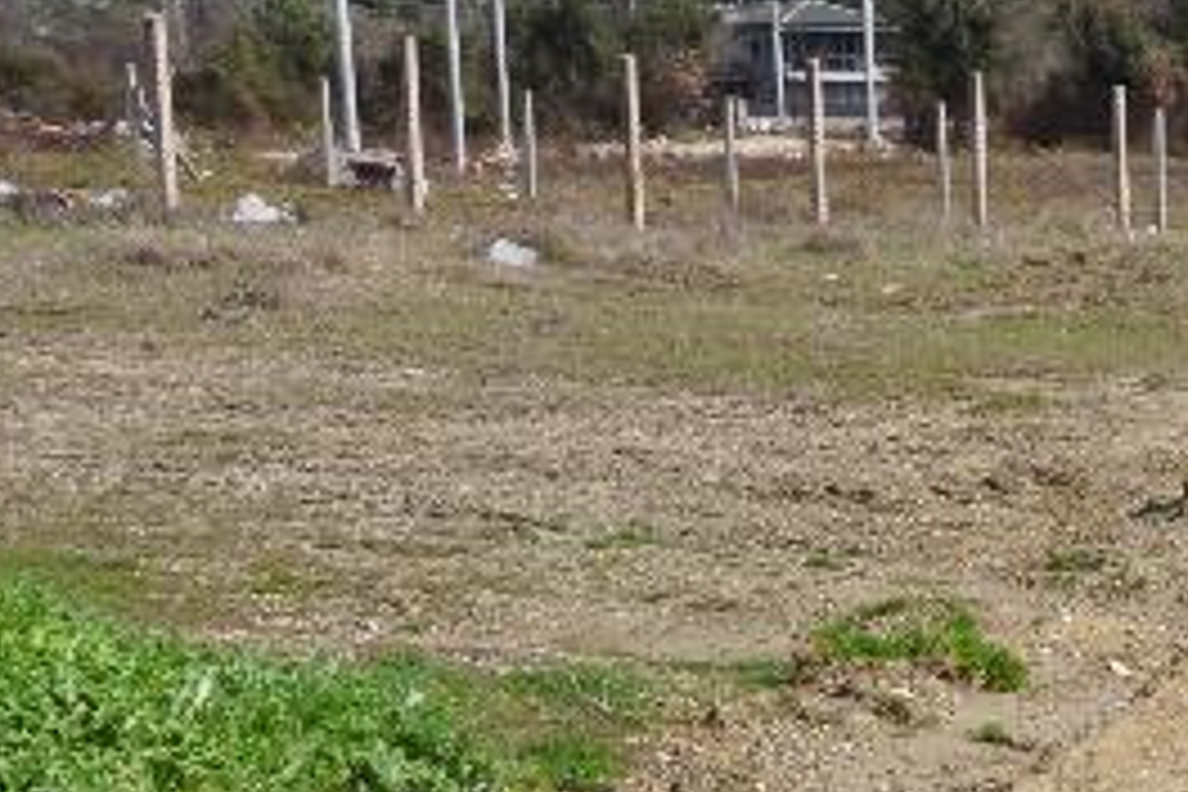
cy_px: 1035
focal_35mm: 136
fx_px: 4488
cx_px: 1980
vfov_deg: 9.9
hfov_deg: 13.8
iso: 200
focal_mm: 24
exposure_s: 1/250
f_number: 10
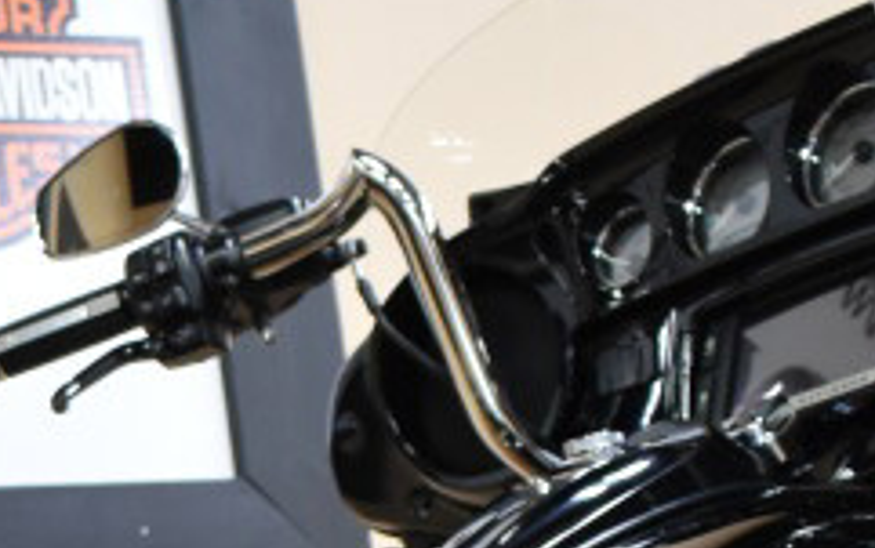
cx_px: -428
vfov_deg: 9.0
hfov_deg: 14.3
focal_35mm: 137
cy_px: 1078
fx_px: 3269
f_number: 3.5
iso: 1250
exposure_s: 1/60
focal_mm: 18
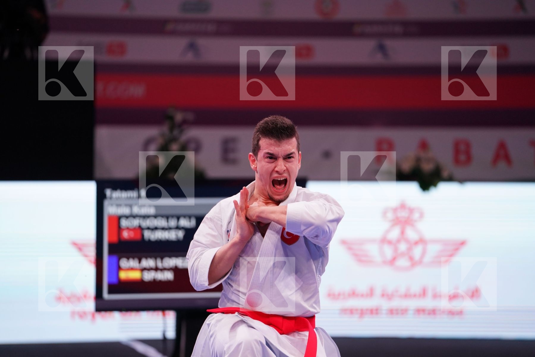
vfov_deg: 6.9
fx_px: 2972
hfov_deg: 10.3
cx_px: 268
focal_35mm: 200
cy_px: 178
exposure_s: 1/500
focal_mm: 200
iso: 1600
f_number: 2.8
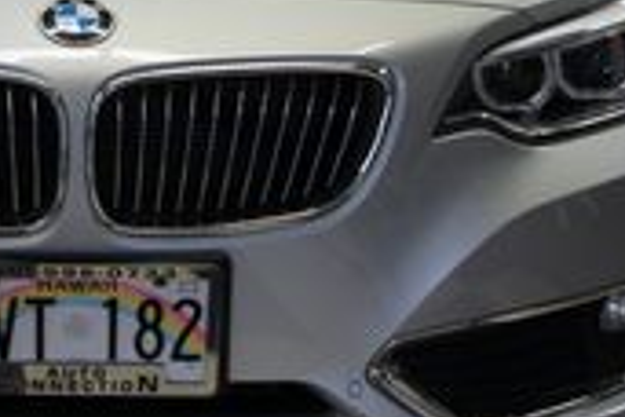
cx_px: 44
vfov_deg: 16.1
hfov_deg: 23.5
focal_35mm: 84
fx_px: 1458
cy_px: 80
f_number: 4
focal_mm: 24
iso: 200
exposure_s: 1/40
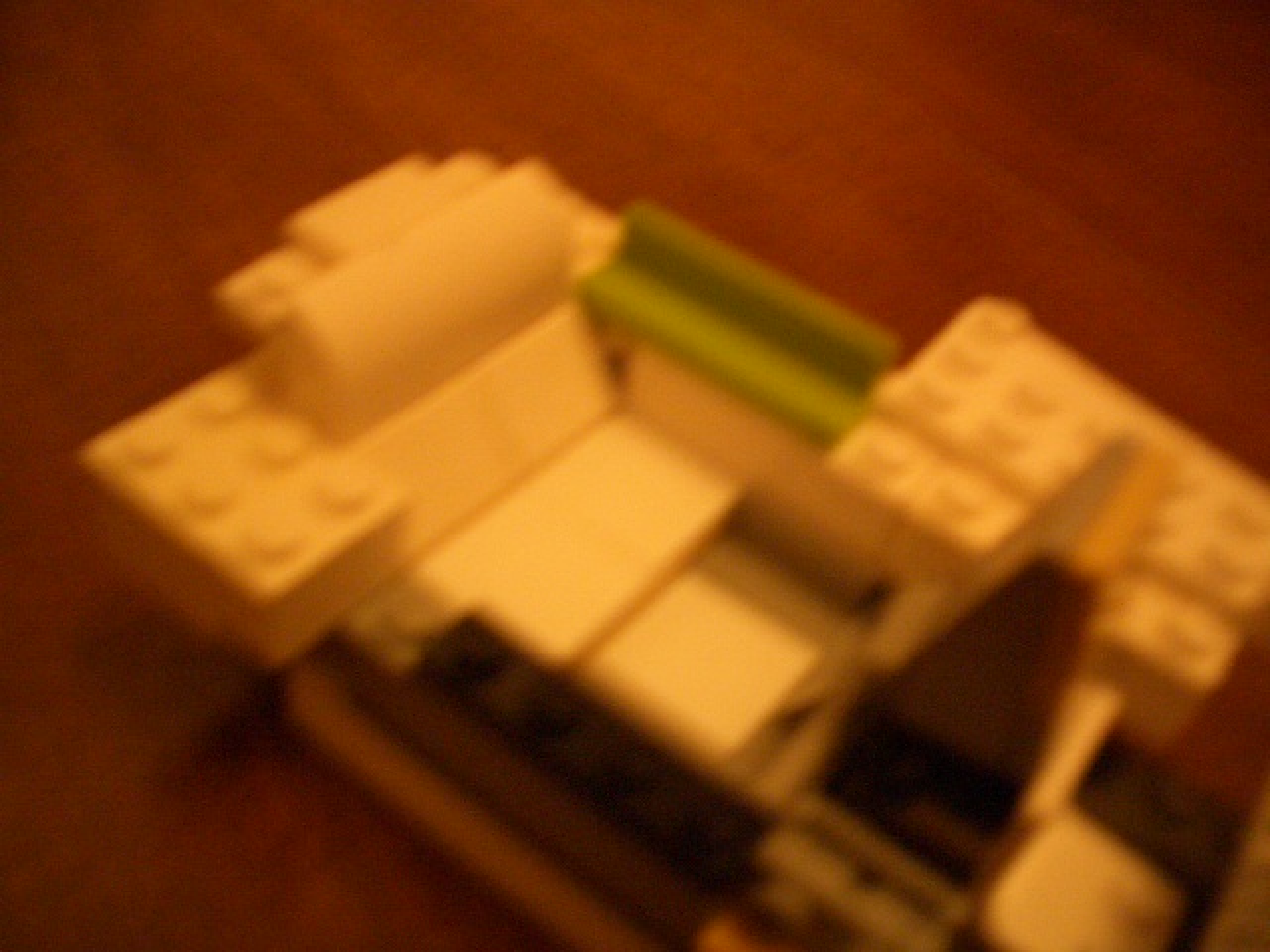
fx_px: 1284
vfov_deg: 40.7
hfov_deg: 52.6
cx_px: 635
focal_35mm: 35
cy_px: 476
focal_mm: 5.8
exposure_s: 1/15
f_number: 2.6
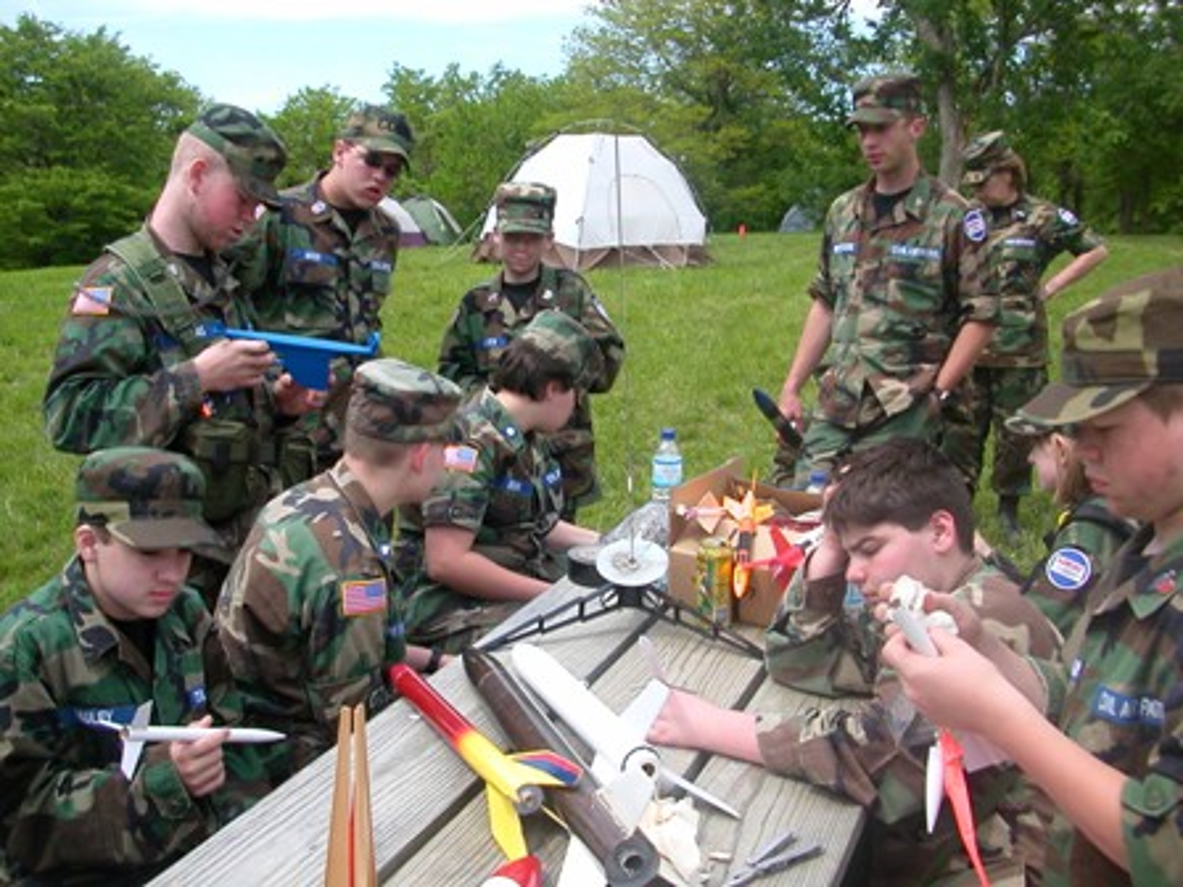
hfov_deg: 50.1
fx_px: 1264
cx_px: 592
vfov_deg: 38.7
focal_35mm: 37
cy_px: 444
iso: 100
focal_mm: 5.6
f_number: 2.7
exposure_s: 1/827
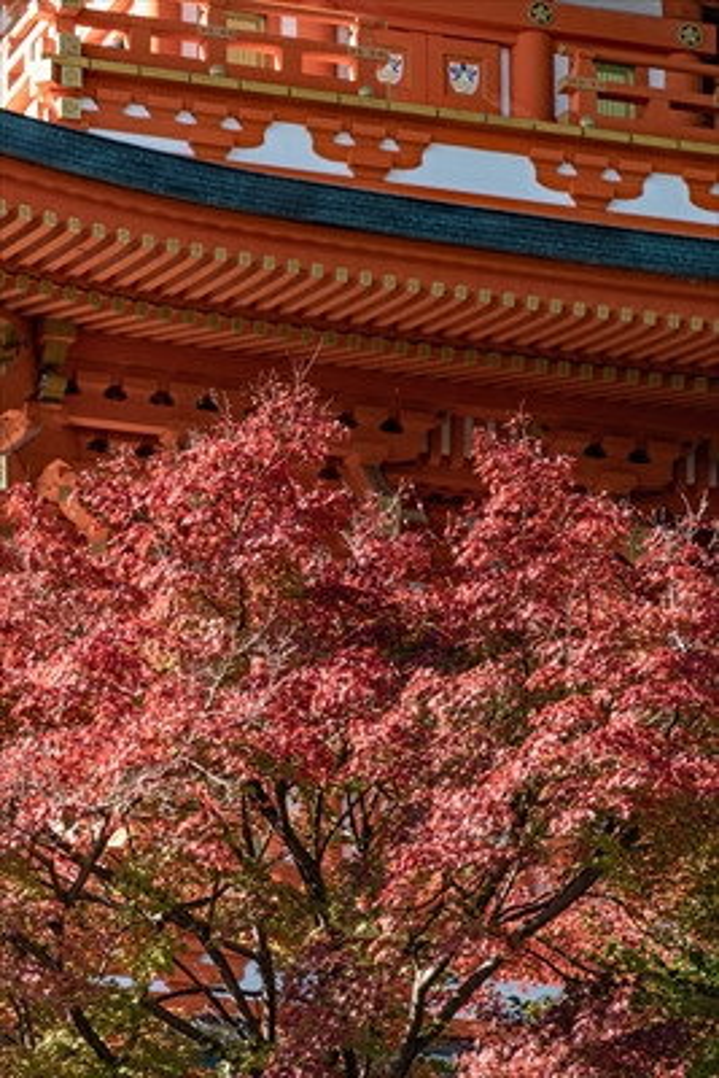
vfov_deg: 8.6
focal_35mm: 240
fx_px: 7183
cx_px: 360
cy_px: 539
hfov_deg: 5.7
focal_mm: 240
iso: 250
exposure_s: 1/250
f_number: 6.3
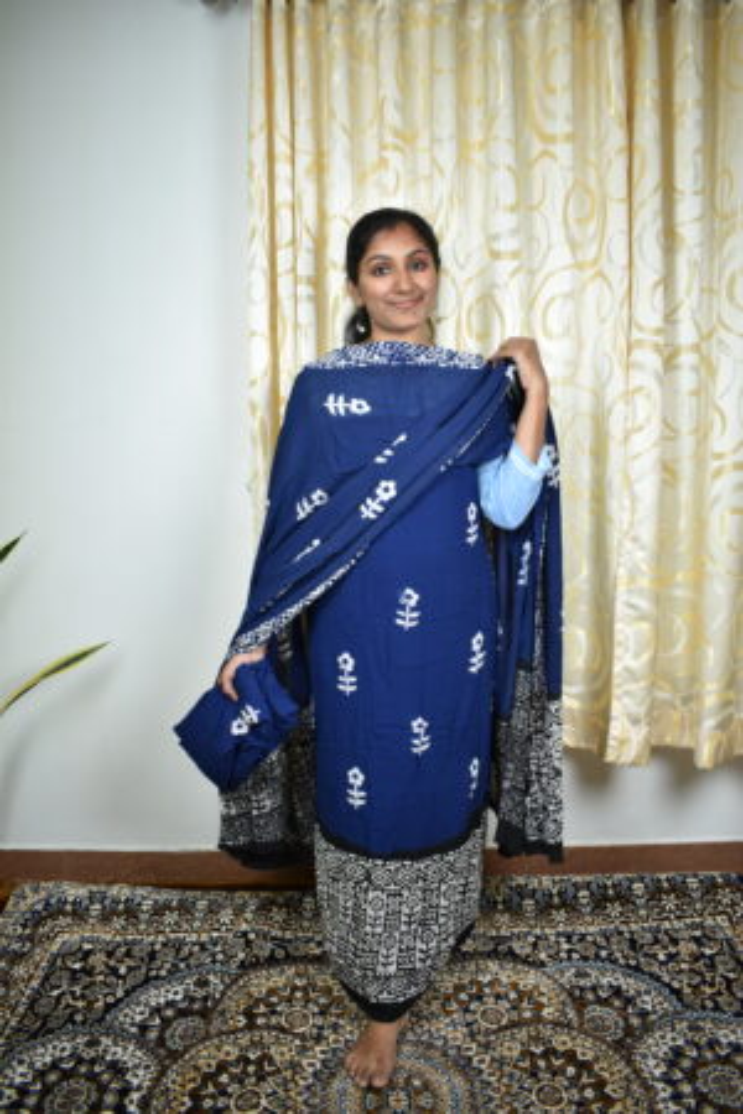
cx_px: 372
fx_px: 836
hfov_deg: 47.9
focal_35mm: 27
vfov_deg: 67.4
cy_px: 557
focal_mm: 18
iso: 200
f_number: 3.5
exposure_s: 1/50
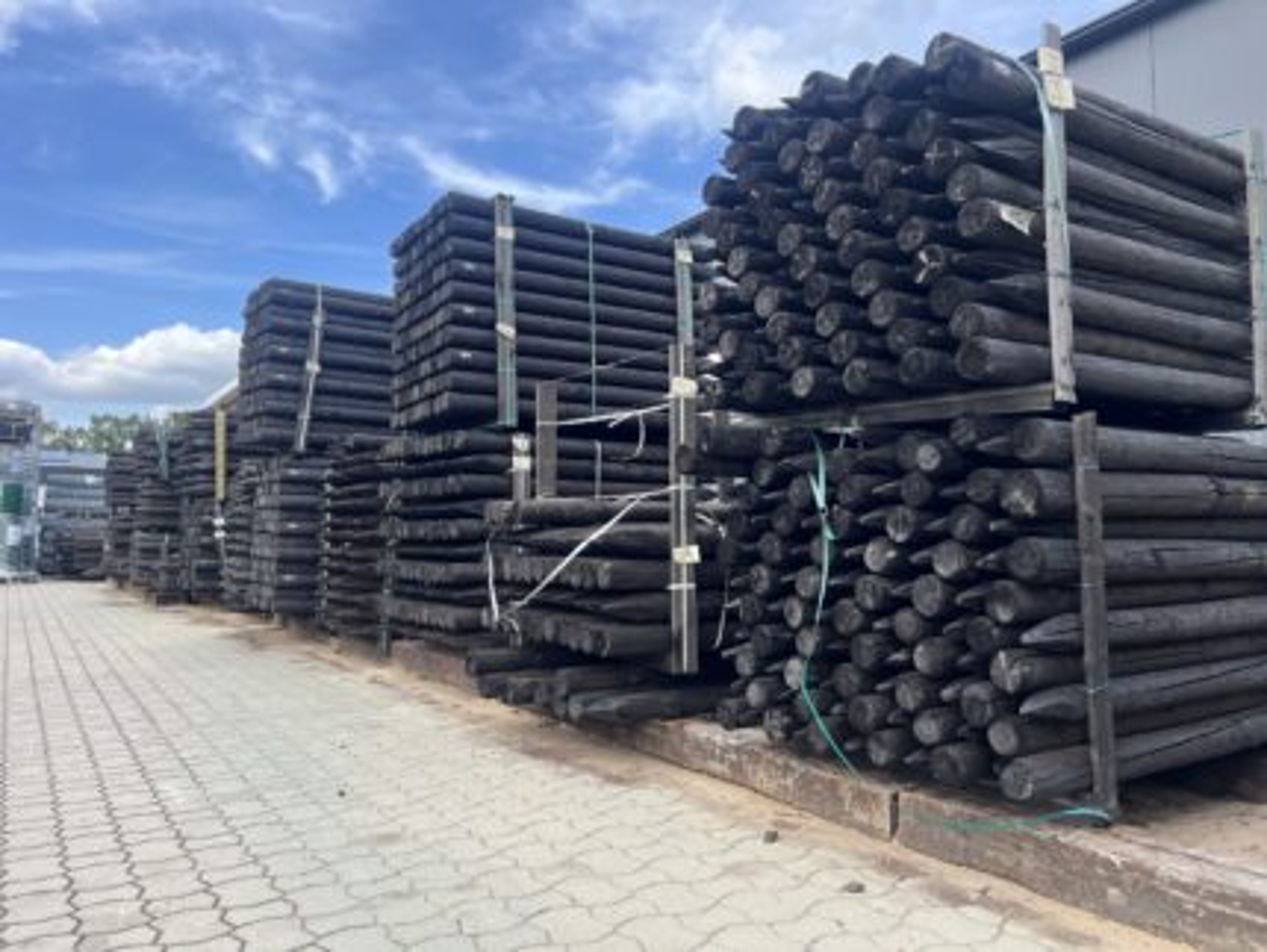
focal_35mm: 26
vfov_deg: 53.1
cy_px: 476
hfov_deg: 67.3
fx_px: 952
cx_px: 634
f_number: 1.5
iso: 50
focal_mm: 5.7
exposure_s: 1/1183
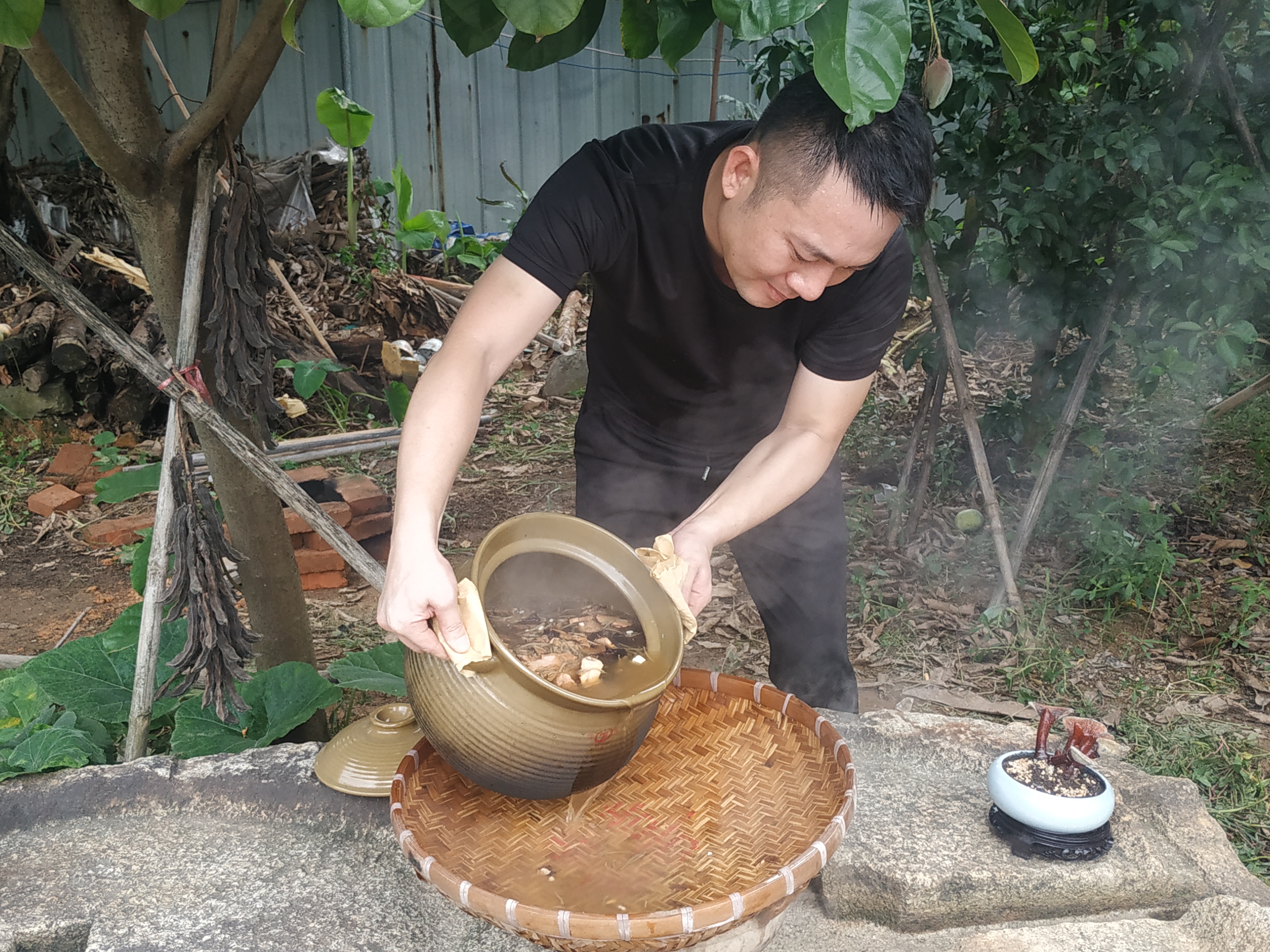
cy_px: 476
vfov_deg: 56.8
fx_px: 881
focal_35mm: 24
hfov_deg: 71.6
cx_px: 635
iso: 100
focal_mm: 3.94
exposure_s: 1/112
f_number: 1.9
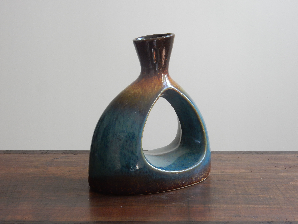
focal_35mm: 60
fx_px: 517
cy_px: 112
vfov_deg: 24.4
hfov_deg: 32.2
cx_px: 149
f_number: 4.5
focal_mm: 10.7
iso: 180
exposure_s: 1/30
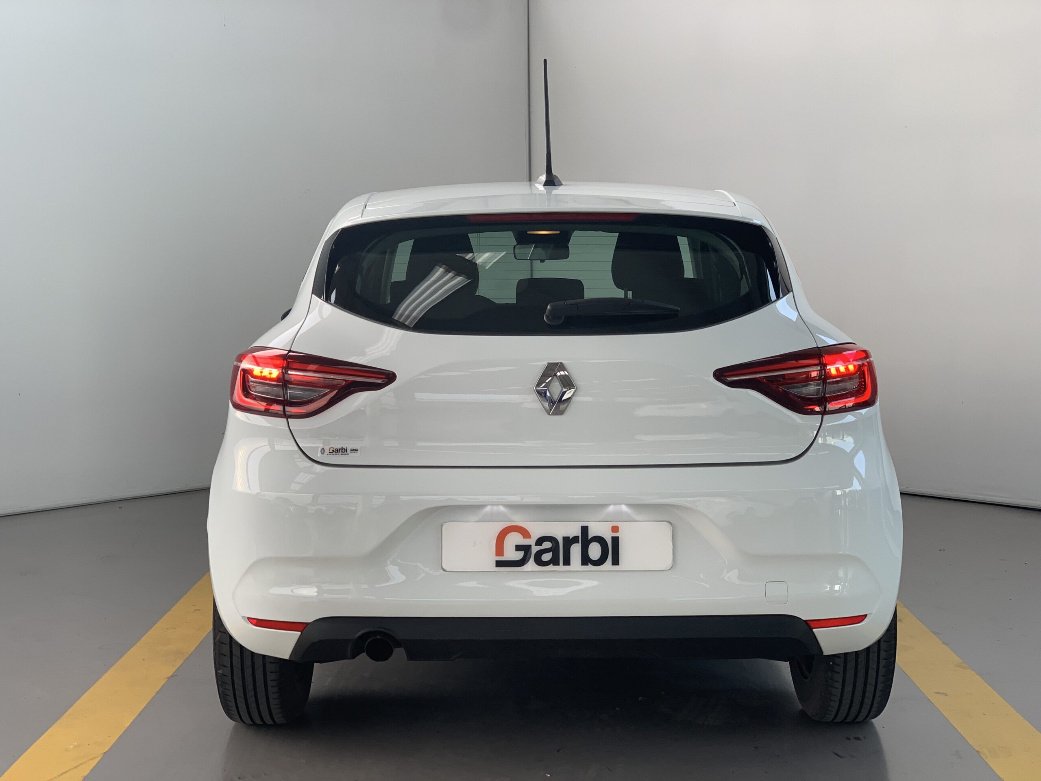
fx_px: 1564
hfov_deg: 36.8
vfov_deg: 28.0
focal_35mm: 52
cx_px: 520
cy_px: 390
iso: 40
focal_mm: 6
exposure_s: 1/122
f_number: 2.4
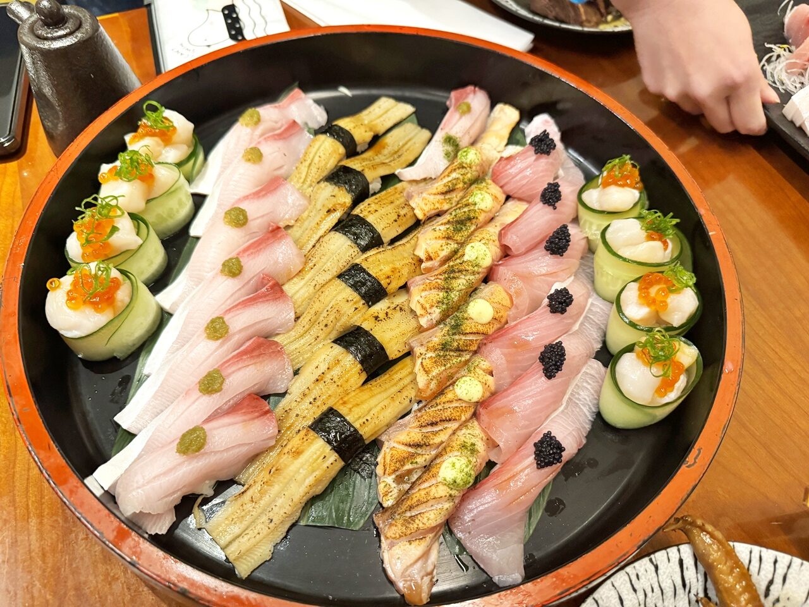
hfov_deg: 71.6
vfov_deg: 56.8
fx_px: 561
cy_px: 304
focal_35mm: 24
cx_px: 404
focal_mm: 6.76
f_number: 1.78
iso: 800
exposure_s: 1/60
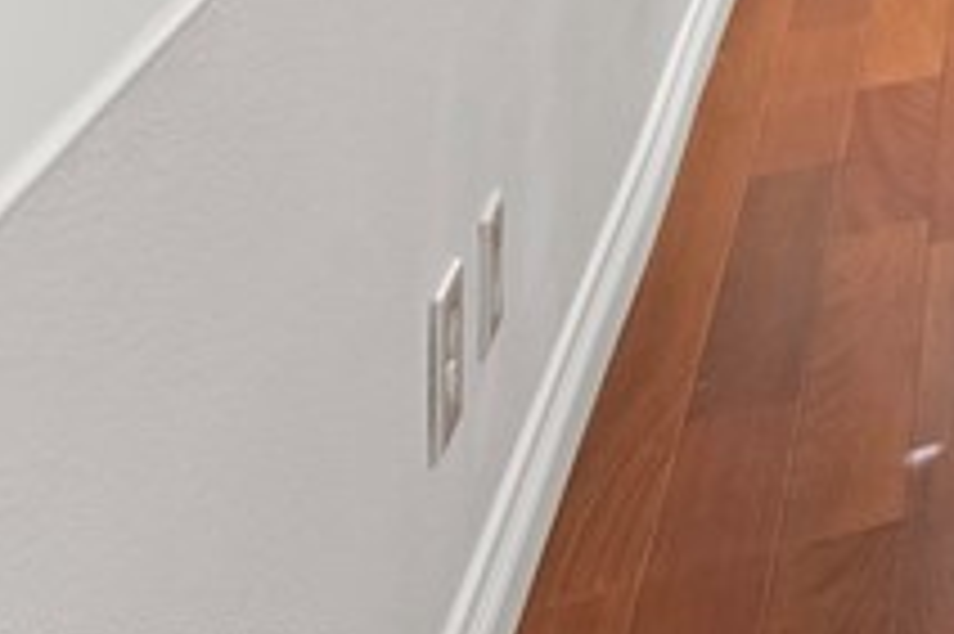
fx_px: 2304
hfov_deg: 14.3
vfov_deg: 12.5
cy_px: -859
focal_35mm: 87
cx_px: 2367
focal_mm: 17
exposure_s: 1/4
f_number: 8
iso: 400
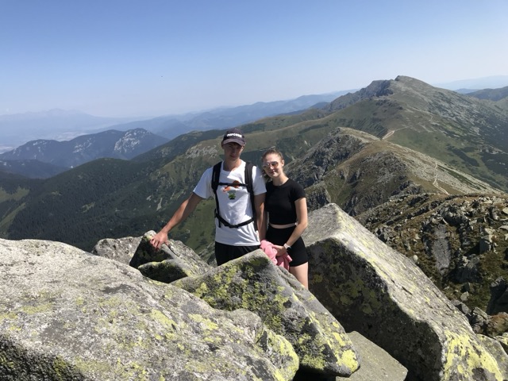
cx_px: 254
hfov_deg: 63.4
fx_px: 411
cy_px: 190
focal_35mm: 28
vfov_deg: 49.7
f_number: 1.8
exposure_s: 1/2227
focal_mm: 3.99
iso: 20
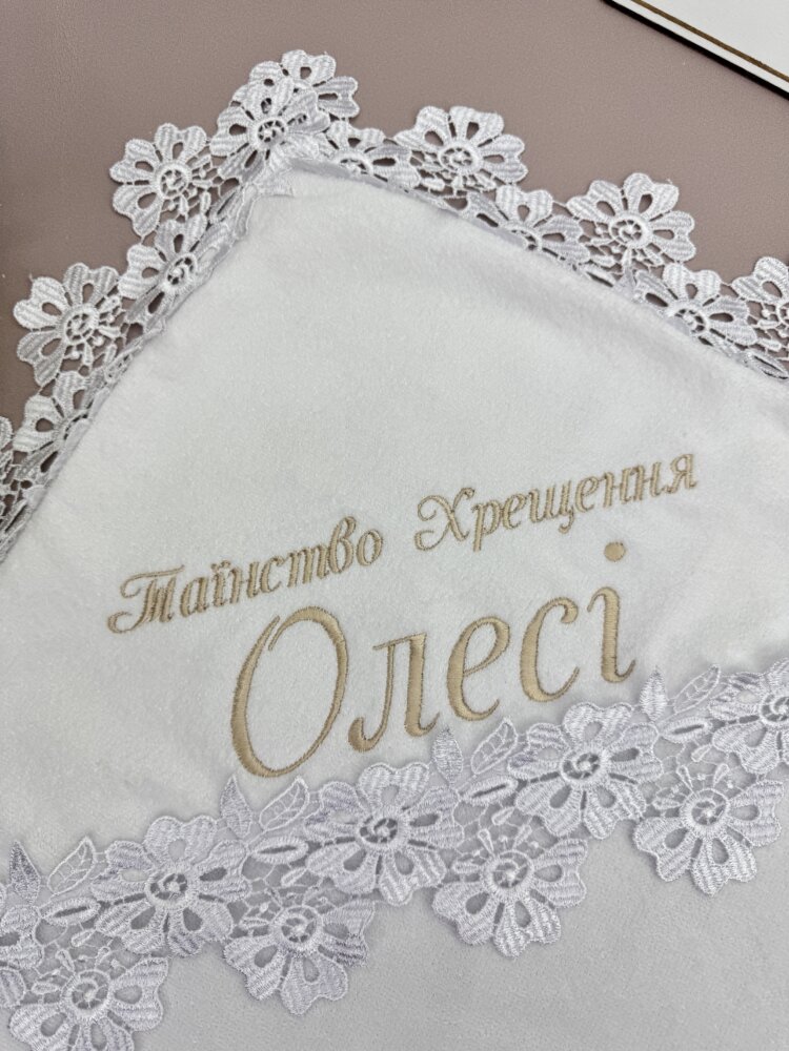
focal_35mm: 24
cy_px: 526
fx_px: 729
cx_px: 394
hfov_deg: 56.8
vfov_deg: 71.6
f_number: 1.78
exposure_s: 1/966
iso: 80
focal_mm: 6.76
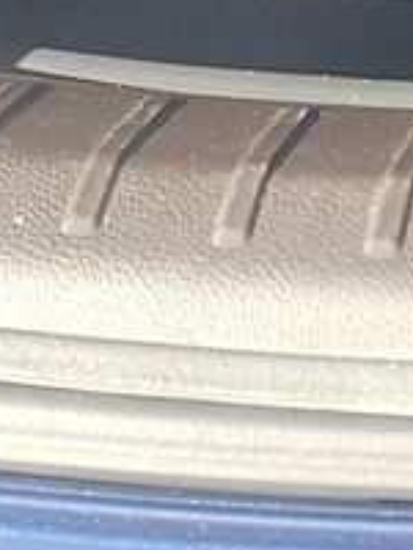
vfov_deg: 8.9
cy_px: -952
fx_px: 3054
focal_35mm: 192
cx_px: 1377
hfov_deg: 6.8
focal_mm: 6.7
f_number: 1.8
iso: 79
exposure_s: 1/119
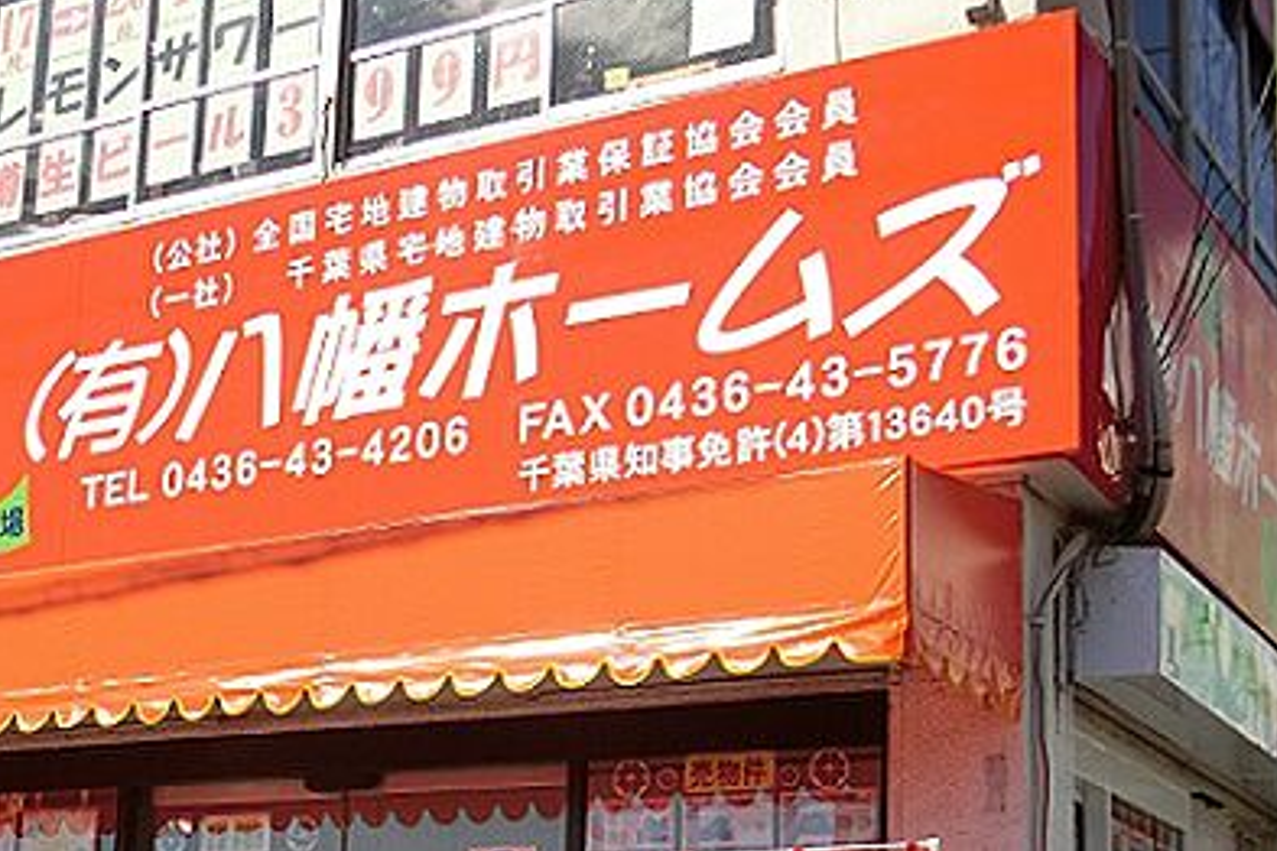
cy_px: 734
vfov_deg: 20.3
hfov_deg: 30.2
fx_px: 2341
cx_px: 377
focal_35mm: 66
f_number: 8.2
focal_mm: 6.9
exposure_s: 1/250
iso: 80
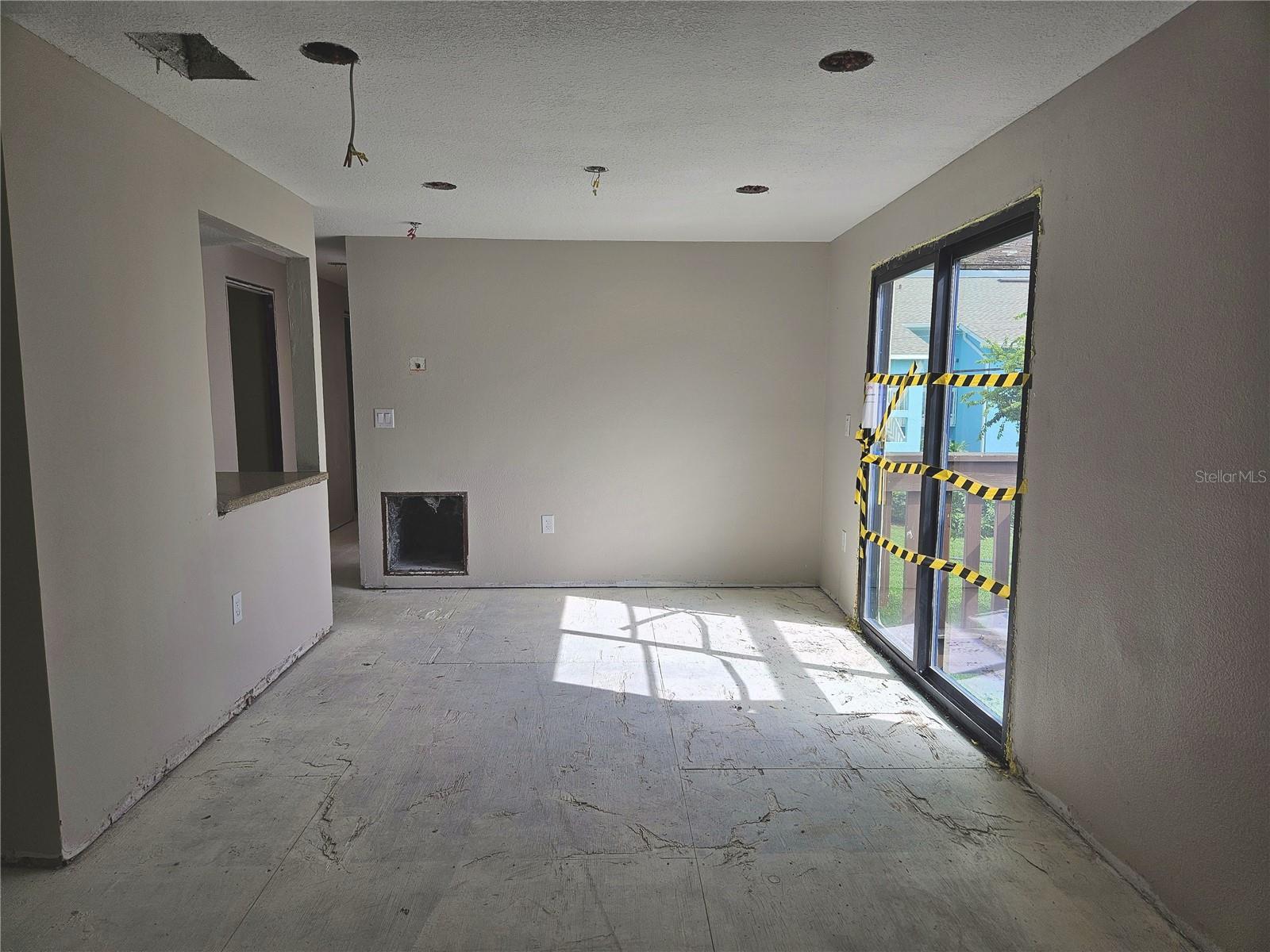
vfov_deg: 58.9
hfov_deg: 73.9
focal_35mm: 23
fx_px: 844
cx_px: 635
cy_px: 476
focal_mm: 5.4
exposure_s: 1/261
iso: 25
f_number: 1.8
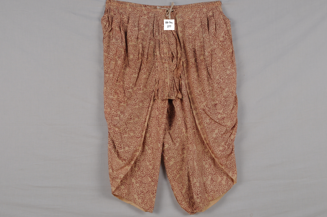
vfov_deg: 30.4
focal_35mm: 44
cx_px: 168
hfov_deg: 44.5
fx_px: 399
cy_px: 107
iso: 400
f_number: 16
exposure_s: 1/10
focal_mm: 28
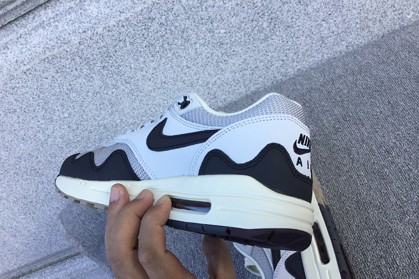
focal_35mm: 35
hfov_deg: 54.4
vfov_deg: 37.9
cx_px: 195
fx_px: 407
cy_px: 136
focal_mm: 3.3
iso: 25
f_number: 2.4
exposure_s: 1/231
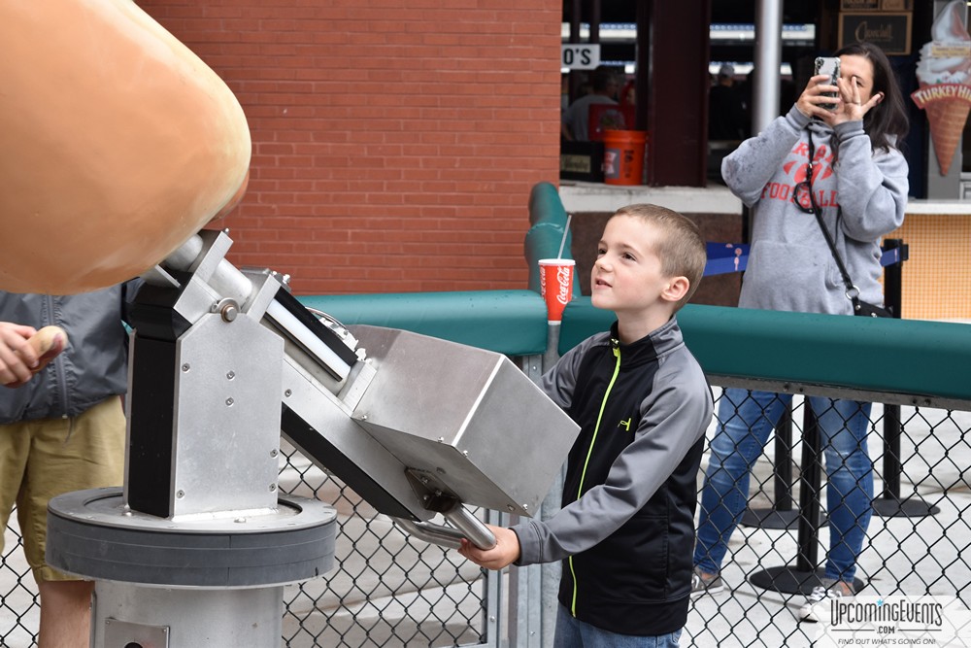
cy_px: 324
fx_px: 2225
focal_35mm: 82
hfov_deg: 24.6
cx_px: 486
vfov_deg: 16.6
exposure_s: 1/200
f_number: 7.1
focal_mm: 55
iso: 400
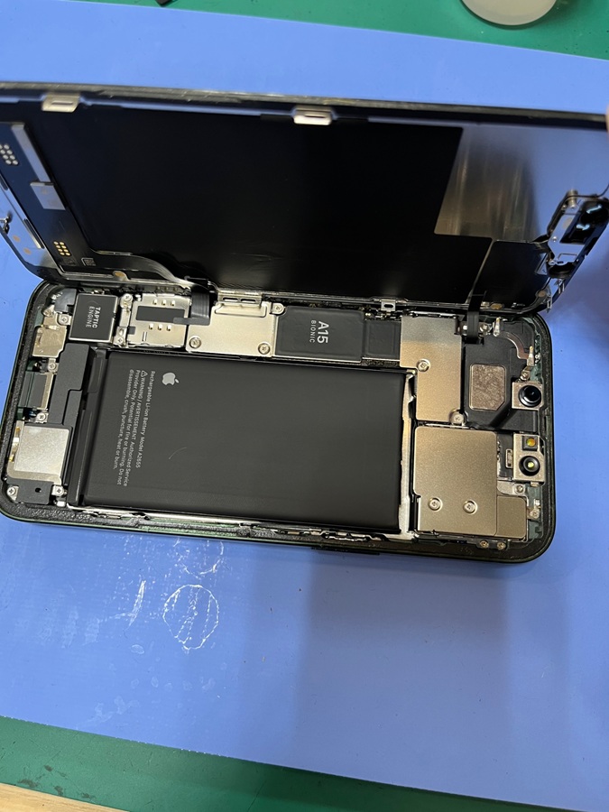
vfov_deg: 67.3
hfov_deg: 53.1
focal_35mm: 26
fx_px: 610
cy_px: 406
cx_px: 304
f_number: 1.6
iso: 100
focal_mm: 5.1
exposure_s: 1/50
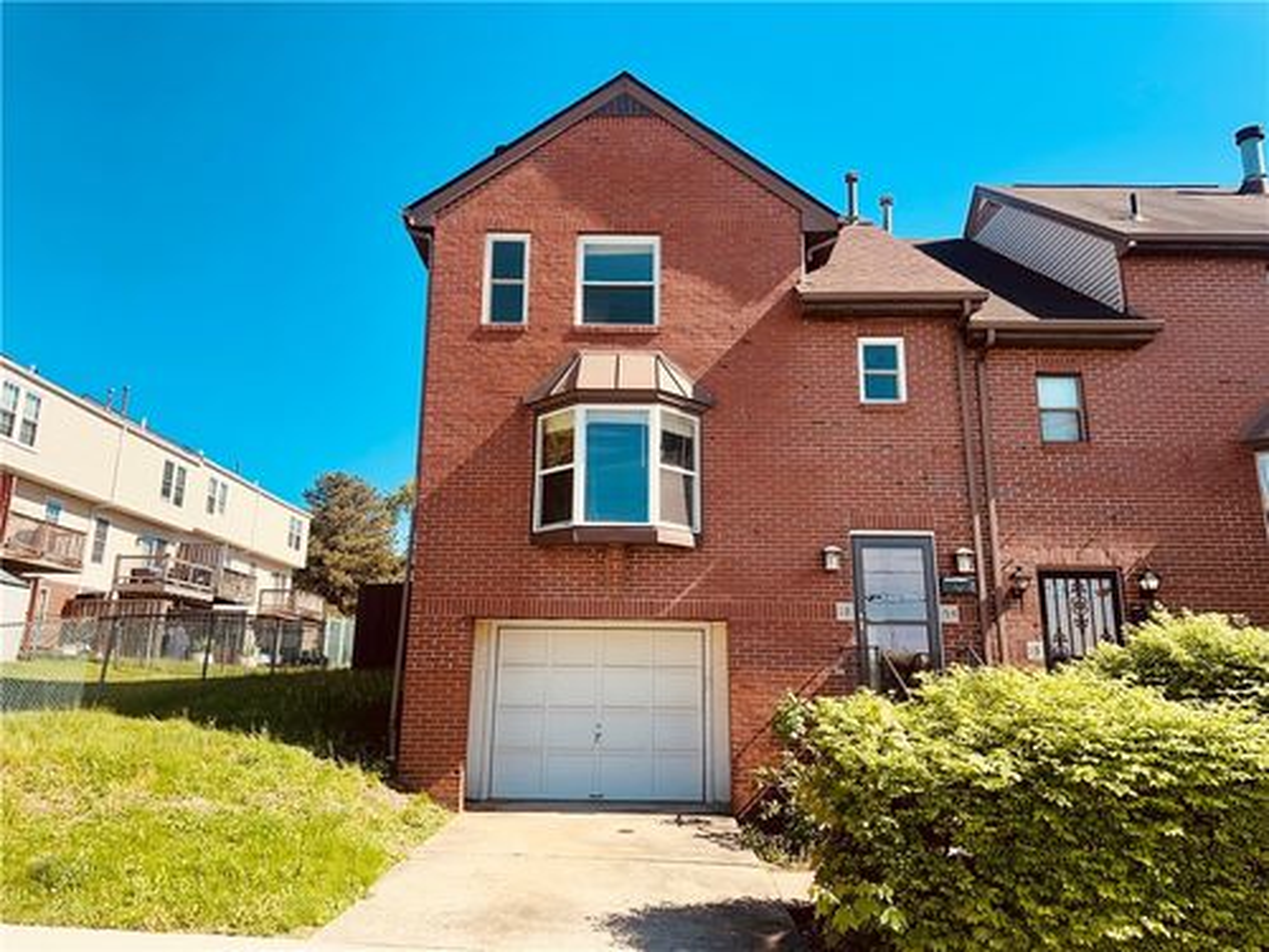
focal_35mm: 24
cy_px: 476
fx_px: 880
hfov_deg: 71.6
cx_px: 634
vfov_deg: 56.8
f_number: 1.78
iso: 80
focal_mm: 6.86
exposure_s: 1/2070
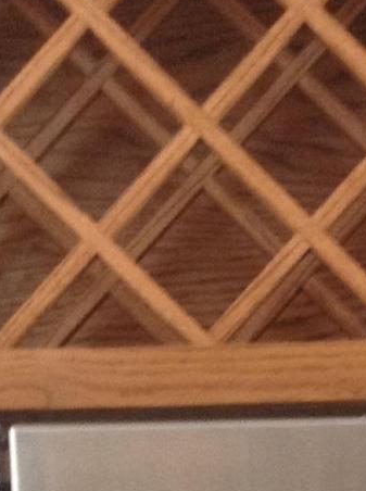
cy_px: 916
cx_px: 269
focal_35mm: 155
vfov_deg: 11.7
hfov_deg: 9.5
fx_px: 2193
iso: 160
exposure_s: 1/15
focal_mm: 4.28
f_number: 2.4
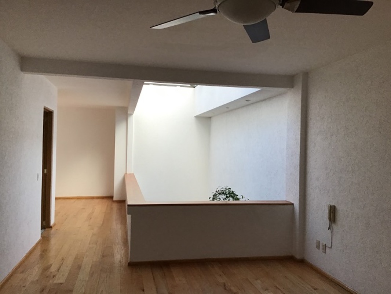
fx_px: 350
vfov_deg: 45.5
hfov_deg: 58.3
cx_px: 196
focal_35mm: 31
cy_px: 147
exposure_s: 1/40
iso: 25
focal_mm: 3.3
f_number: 2.4
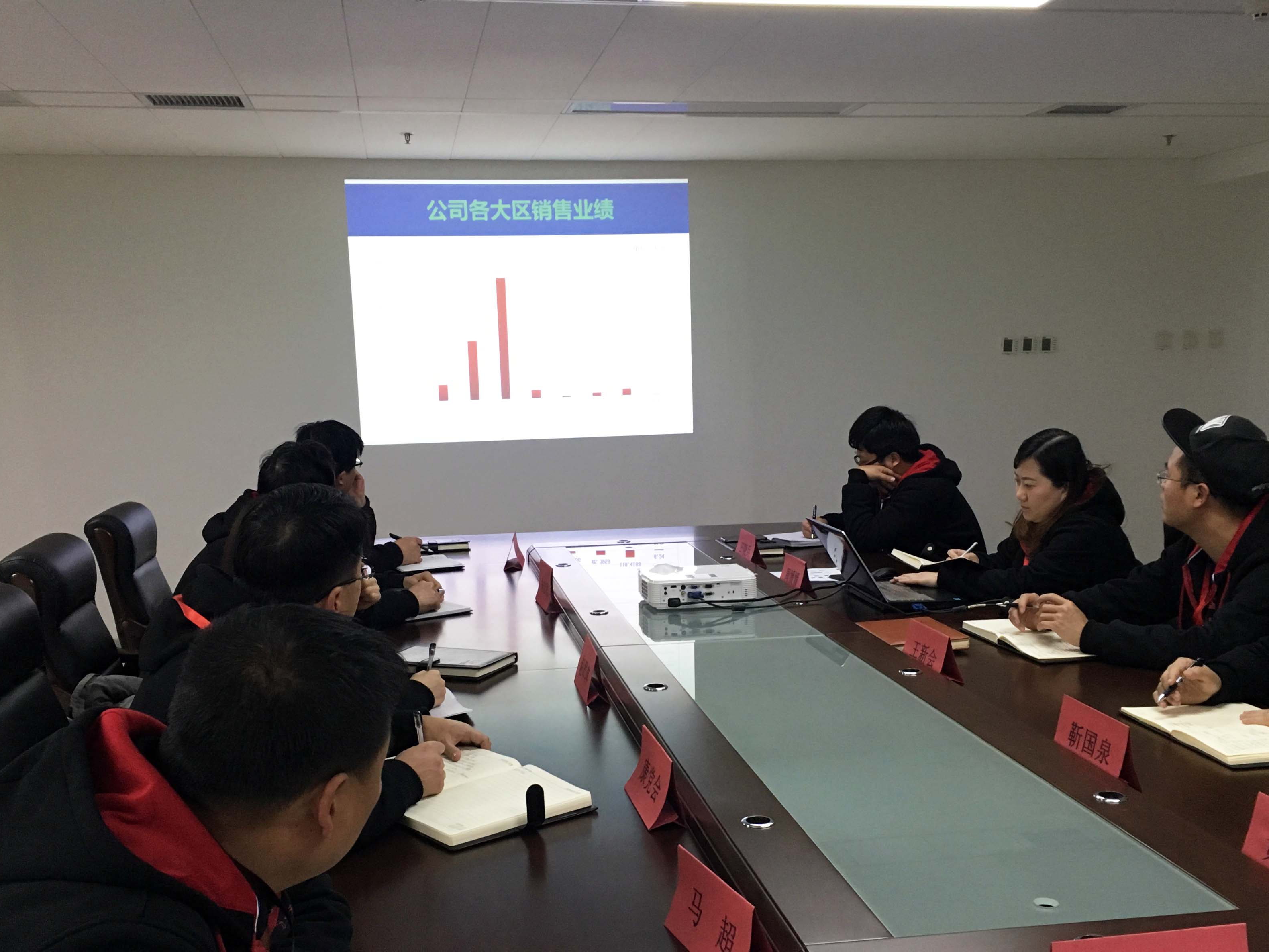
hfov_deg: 50.1
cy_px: 595
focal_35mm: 37
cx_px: 645
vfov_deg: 38.4
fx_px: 1356
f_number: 2.2
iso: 160
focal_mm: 4.15
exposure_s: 1/33
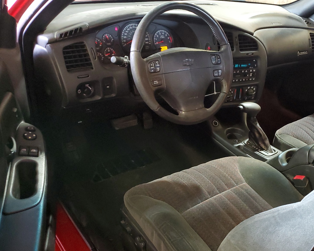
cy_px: 161
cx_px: 214
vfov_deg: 41.8
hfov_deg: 50.4
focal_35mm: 35
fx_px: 325
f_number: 1.5
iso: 308
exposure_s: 1/30
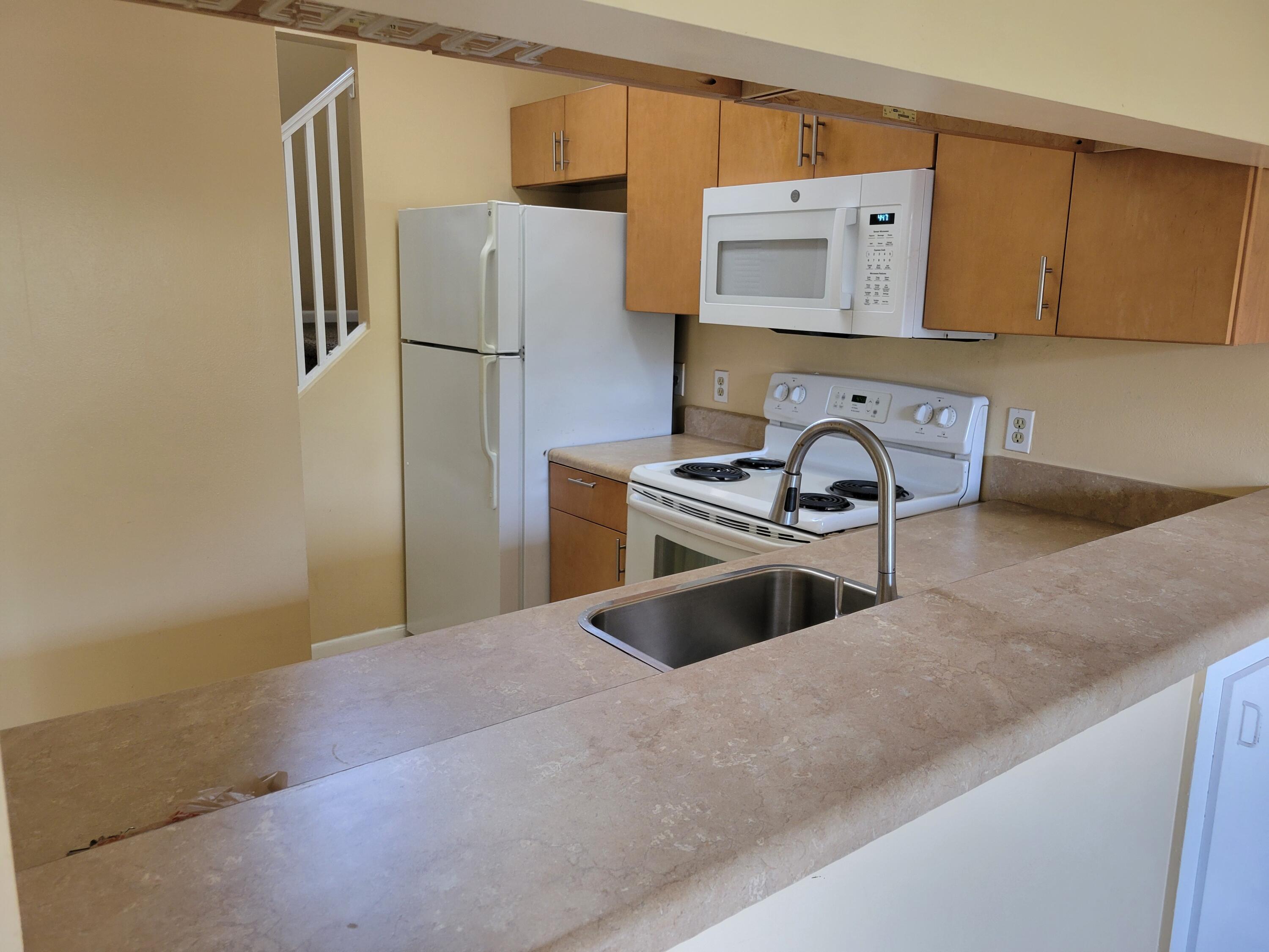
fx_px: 953
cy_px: 476
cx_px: 634
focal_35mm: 26
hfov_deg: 67.3
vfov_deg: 53.1
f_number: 1.8
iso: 160
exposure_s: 1/120
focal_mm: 5.4
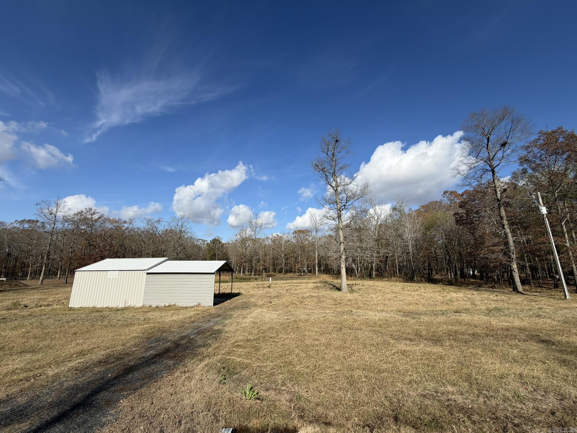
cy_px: 216
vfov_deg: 85.7
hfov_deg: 102.1
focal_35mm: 14
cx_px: 288
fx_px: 233
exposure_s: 1/1001
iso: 20
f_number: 2.2
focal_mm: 2.22
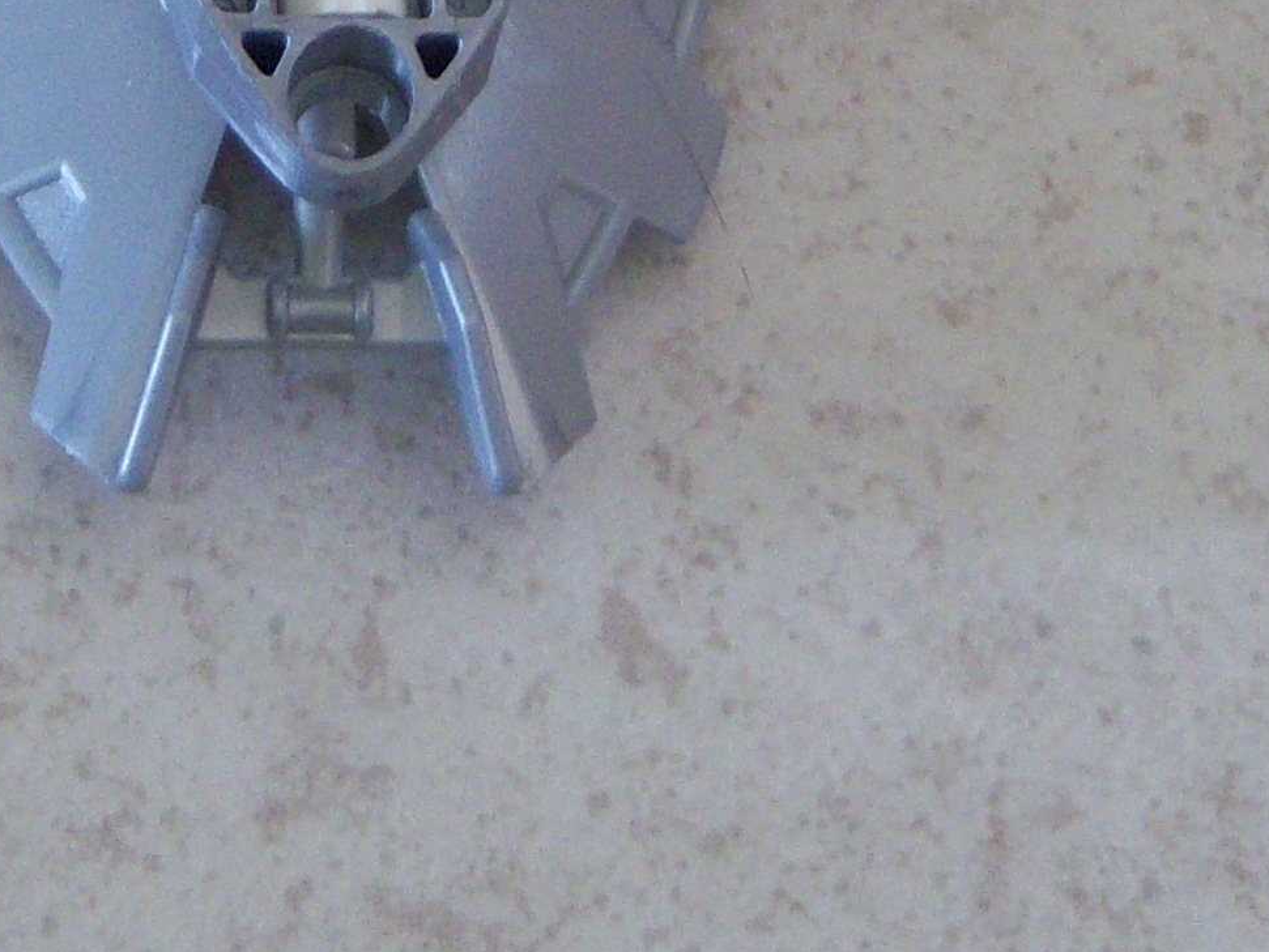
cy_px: -705
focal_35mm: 184
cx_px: 382
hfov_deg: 10.7
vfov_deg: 7.8
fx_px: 6748
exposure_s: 1/10
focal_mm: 10.3
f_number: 3.4
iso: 160
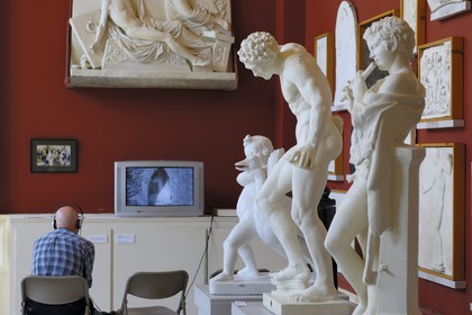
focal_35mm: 78
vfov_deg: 17.5
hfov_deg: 26.0
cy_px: 158
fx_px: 1023
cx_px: 236
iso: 100
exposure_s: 1/60
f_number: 3.3
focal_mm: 52
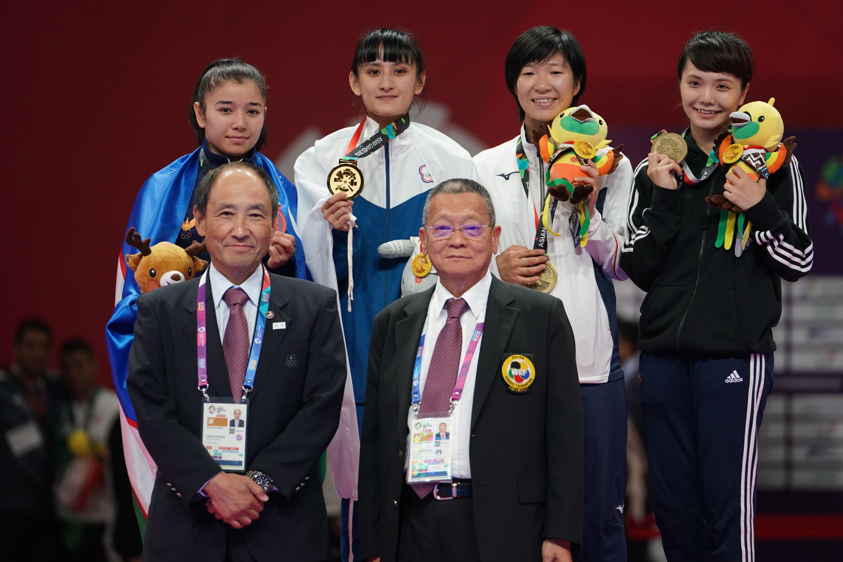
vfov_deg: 5.2
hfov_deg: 7.9
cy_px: 281
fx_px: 6134
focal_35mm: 262
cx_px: 422
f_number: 4
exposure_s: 1/500
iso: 2500
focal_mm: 262
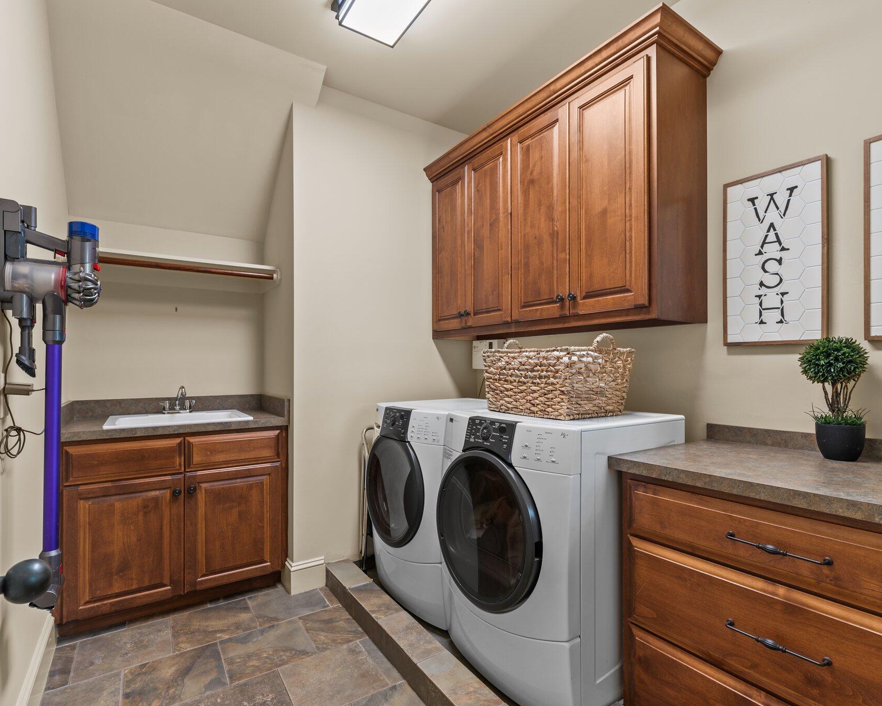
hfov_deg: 89.6
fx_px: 444
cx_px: 460
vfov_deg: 77.0
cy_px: 353
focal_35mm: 17
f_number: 7.1
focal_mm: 15
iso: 400
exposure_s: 1/2.5
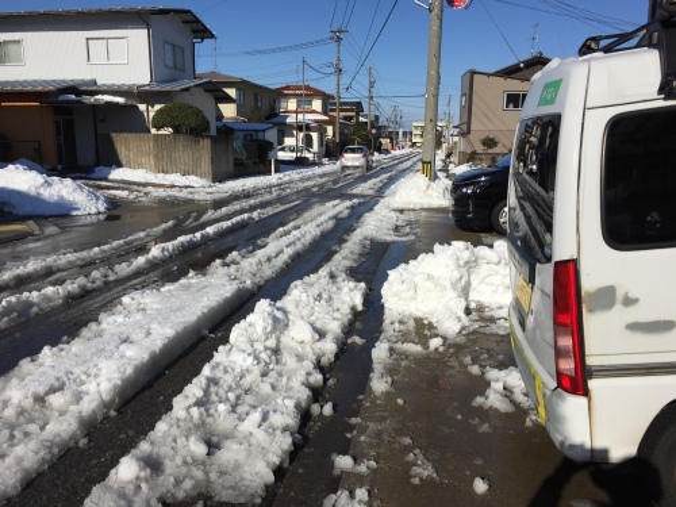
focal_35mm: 29
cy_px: 254
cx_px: 338
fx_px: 566
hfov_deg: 61.7
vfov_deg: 48.2
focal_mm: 4.15
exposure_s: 1/5650
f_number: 2.2
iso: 32
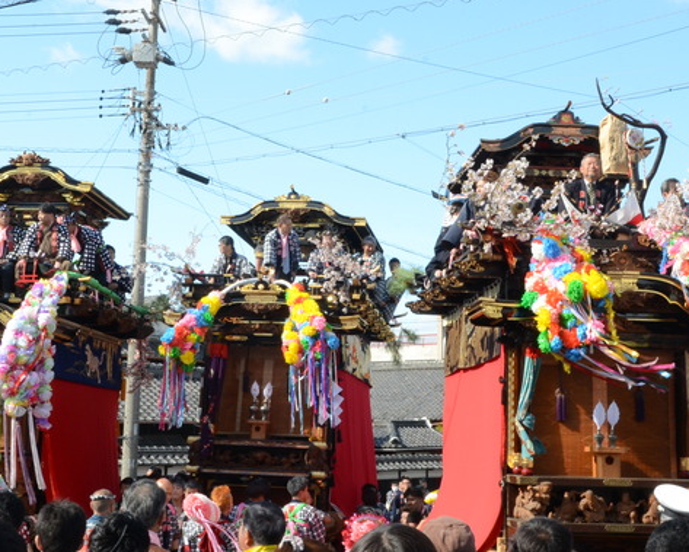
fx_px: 1163
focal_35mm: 57
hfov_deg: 33.0
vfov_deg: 26.6
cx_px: 306
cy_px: 218
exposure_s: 1/60
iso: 560
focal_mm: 24
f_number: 25
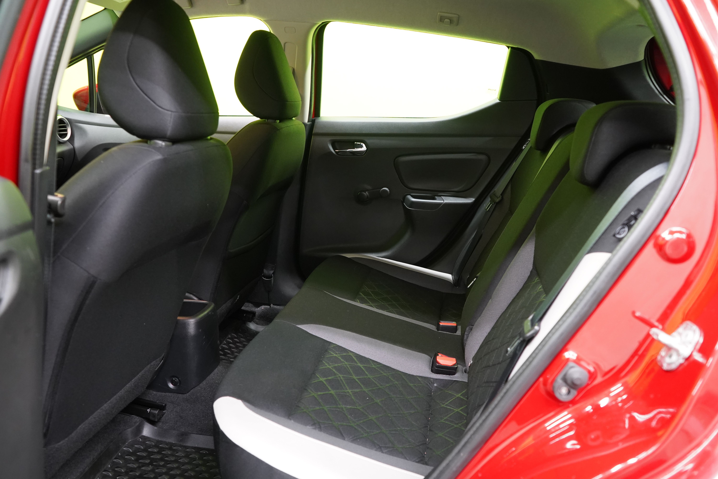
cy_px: 240
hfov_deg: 63.7
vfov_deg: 45.0
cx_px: 359
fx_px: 578
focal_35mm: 29
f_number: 5
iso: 3200
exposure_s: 1/20
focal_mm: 29
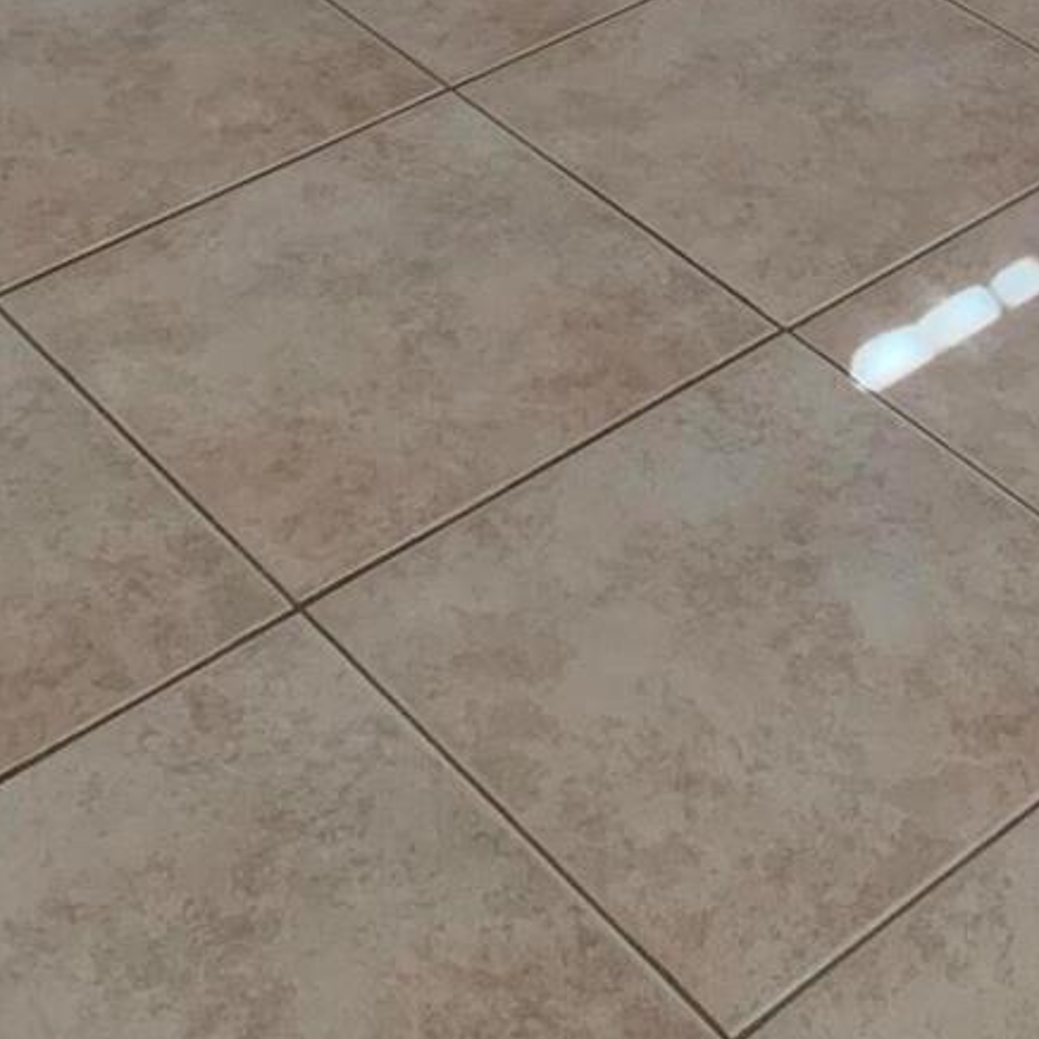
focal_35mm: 81
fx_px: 2751
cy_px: -581
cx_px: 796
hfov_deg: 21.2
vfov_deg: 18.6
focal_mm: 4.25
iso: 100
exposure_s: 1/120
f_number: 1.8
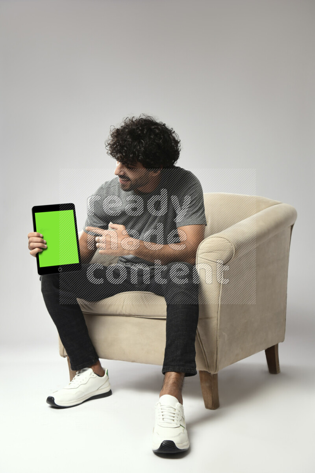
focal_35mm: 38
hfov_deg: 35.1
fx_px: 499
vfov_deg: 50.7
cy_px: 236
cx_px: 158
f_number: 5
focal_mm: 38
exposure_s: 1/125
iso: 400
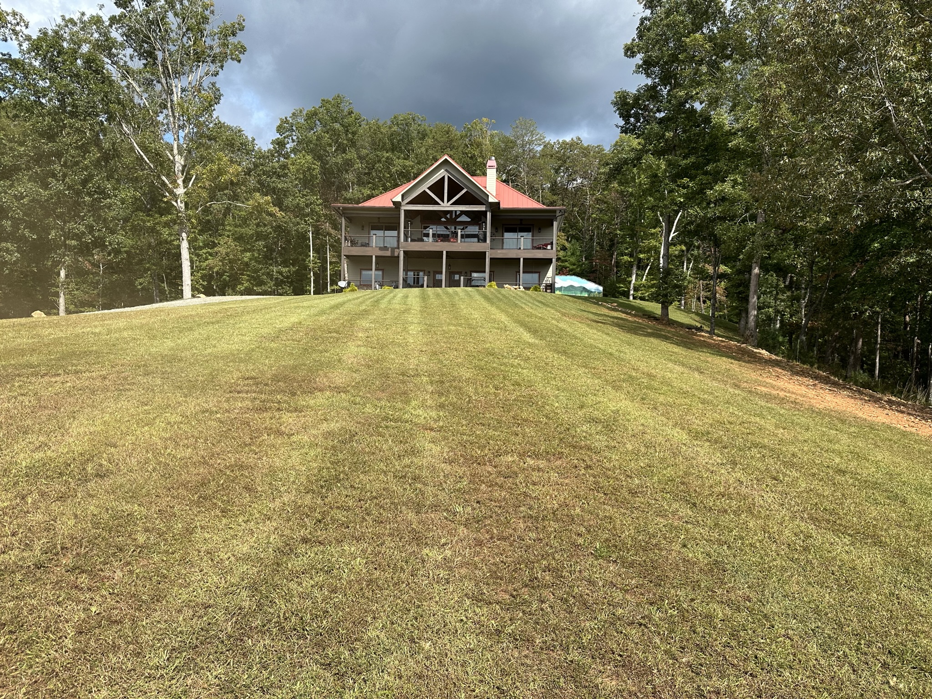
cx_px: 466
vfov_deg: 56.8
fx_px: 646
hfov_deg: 71.6
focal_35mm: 24
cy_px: 350
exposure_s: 1/3058
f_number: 1.78
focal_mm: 6.86
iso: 80
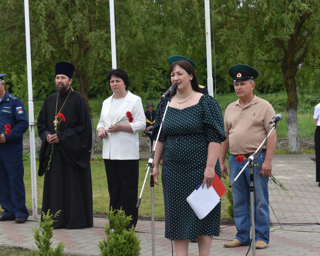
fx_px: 805
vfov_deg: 18.1
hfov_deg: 22.5
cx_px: 129
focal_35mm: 85
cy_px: 128
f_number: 8
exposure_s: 1/250
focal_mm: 50
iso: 160
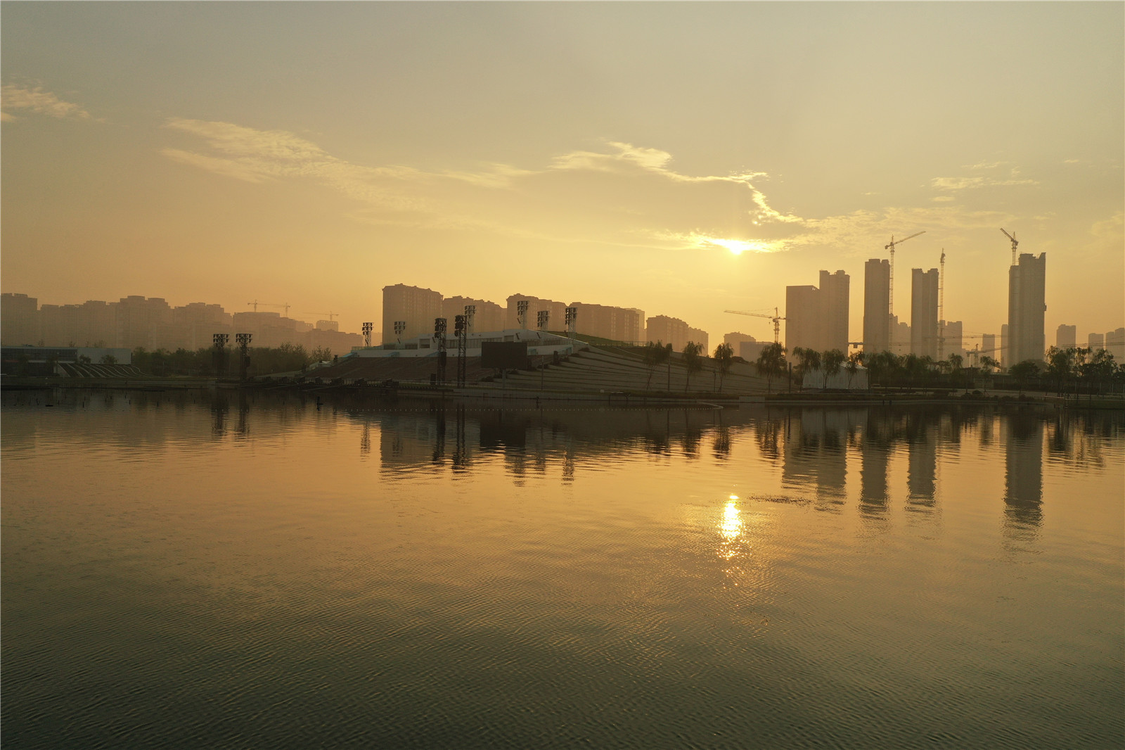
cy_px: 375
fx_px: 875
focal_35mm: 28
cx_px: 562
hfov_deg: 65.5
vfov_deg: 46.4
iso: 100
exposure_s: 1/500
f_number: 5.6
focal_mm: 10.26
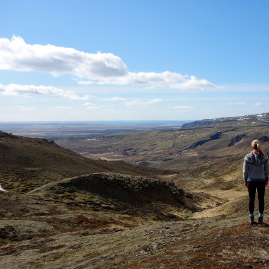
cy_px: 145
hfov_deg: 41.5
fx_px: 343
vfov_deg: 42.8
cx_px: 205
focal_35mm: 39
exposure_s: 1/640
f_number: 5.6
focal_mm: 10.4
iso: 125
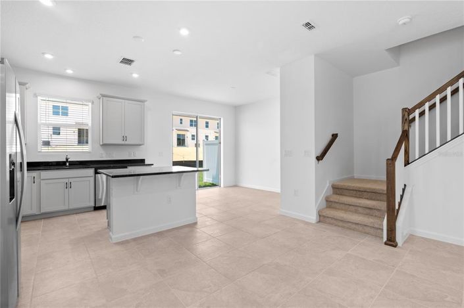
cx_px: 232
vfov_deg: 73.7
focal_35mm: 16
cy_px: 154
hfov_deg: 96.8
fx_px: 206
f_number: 9
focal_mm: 16
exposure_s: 1/4
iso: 100
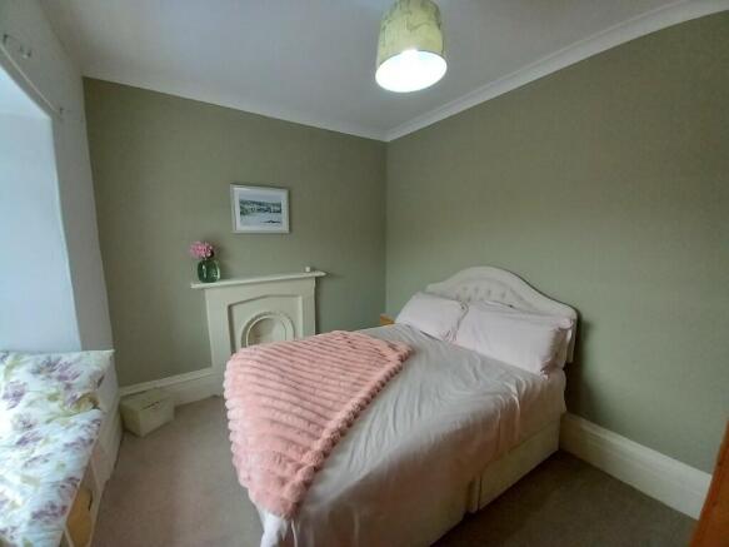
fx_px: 274
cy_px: 274
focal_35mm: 13
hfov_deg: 106.2
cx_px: 364
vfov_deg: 89.9
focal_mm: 1.13
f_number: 2.2
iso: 200
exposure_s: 1/33
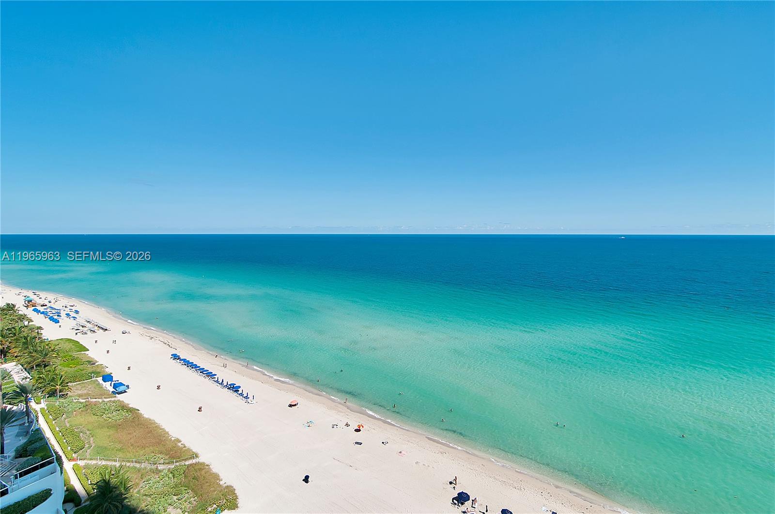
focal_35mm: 16
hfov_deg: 95.1
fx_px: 355
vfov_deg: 71.9
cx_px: 388
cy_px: 257
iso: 200
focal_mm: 11
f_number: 8
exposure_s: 1/640
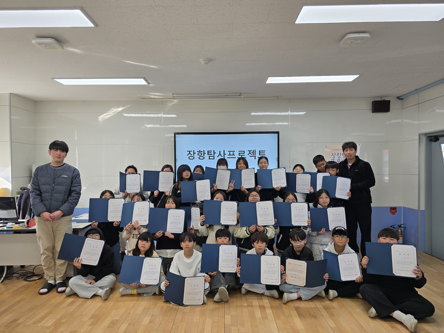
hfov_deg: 73.9
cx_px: 222
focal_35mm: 23
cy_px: 166
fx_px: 295
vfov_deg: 58.9
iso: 40
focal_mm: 6.3
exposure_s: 1/120
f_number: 1.7
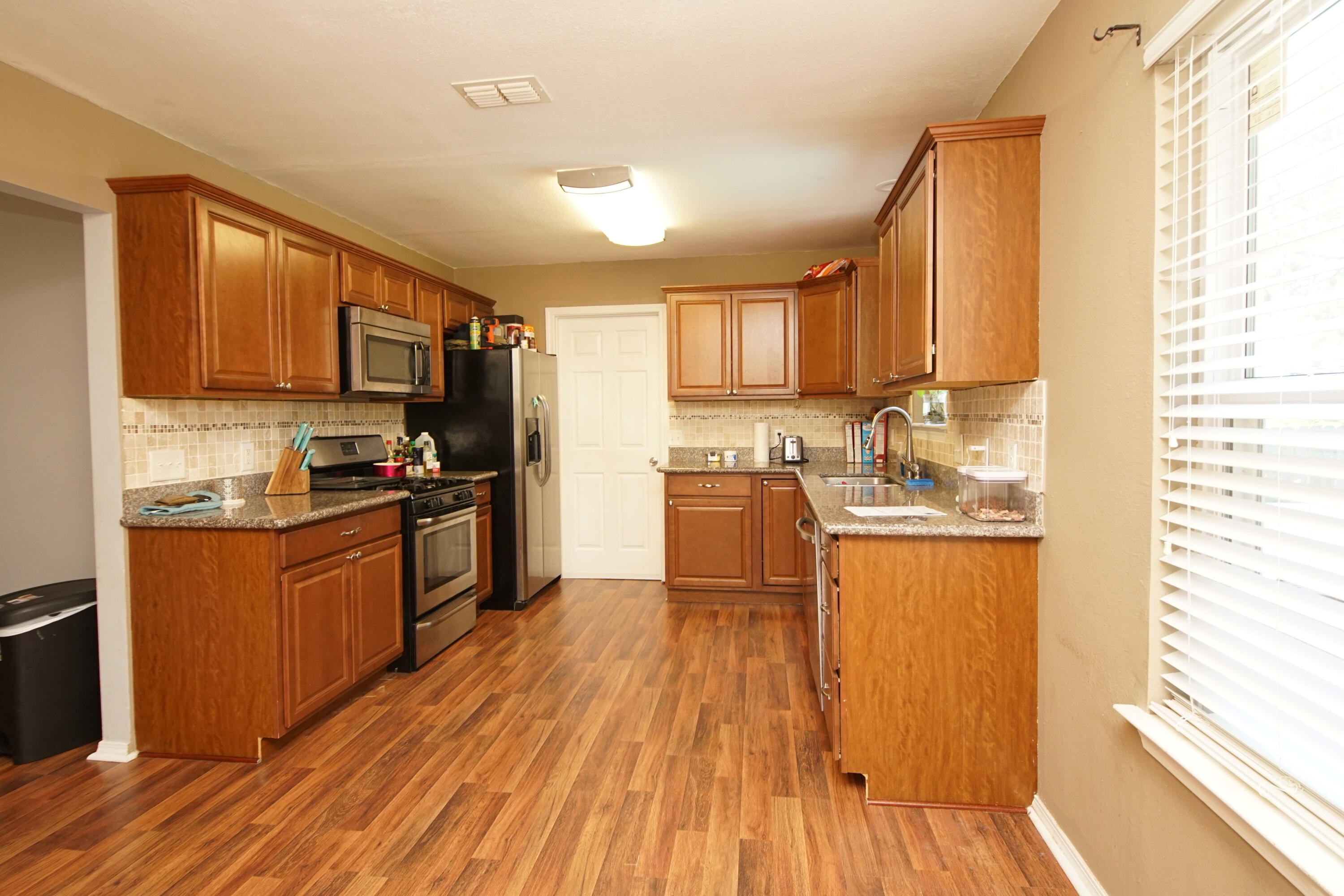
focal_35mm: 18
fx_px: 672
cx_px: 672
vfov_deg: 67.4
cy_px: 448
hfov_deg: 90.0
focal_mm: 12
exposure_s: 1/60
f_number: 4.5
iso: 800
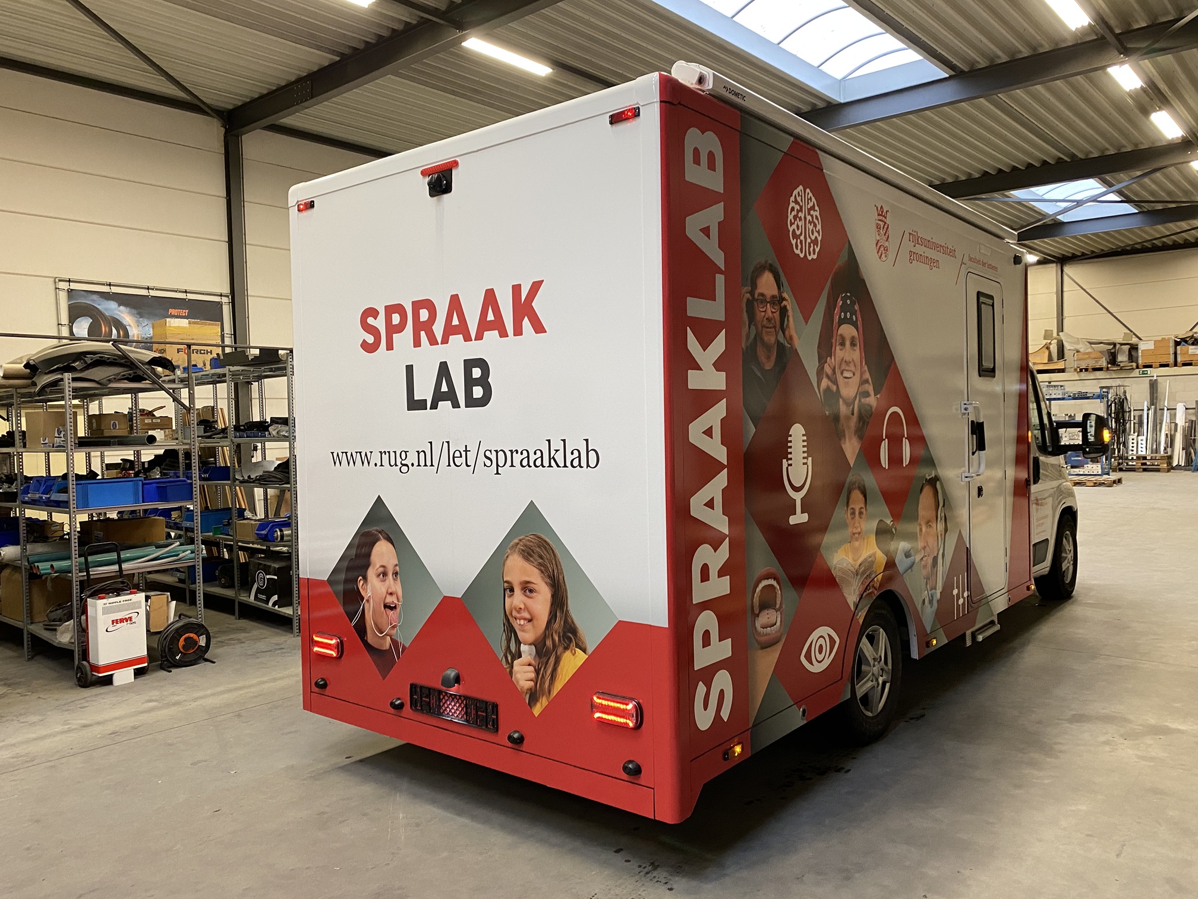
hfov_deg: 67.3
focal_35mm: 26
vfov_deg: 53.1
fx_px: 900
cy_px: 450
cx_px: 599
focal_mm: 4.25
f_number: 1.8
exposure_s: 1/50
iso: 200
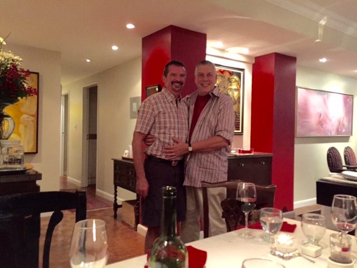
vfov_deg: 48.2
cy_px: 134
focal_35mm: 29
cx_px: 178
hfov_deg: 61.7
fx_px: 299
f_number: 2.2
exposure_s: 1/15
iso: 500
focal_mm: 4.15
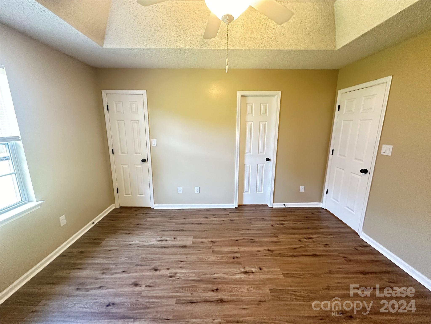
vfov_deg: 85.7
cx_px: 216
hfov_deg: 102.1
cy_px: 162
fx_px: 174
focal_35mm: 14
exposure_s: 1/60
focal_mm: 2.22
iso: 500
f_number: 2.2
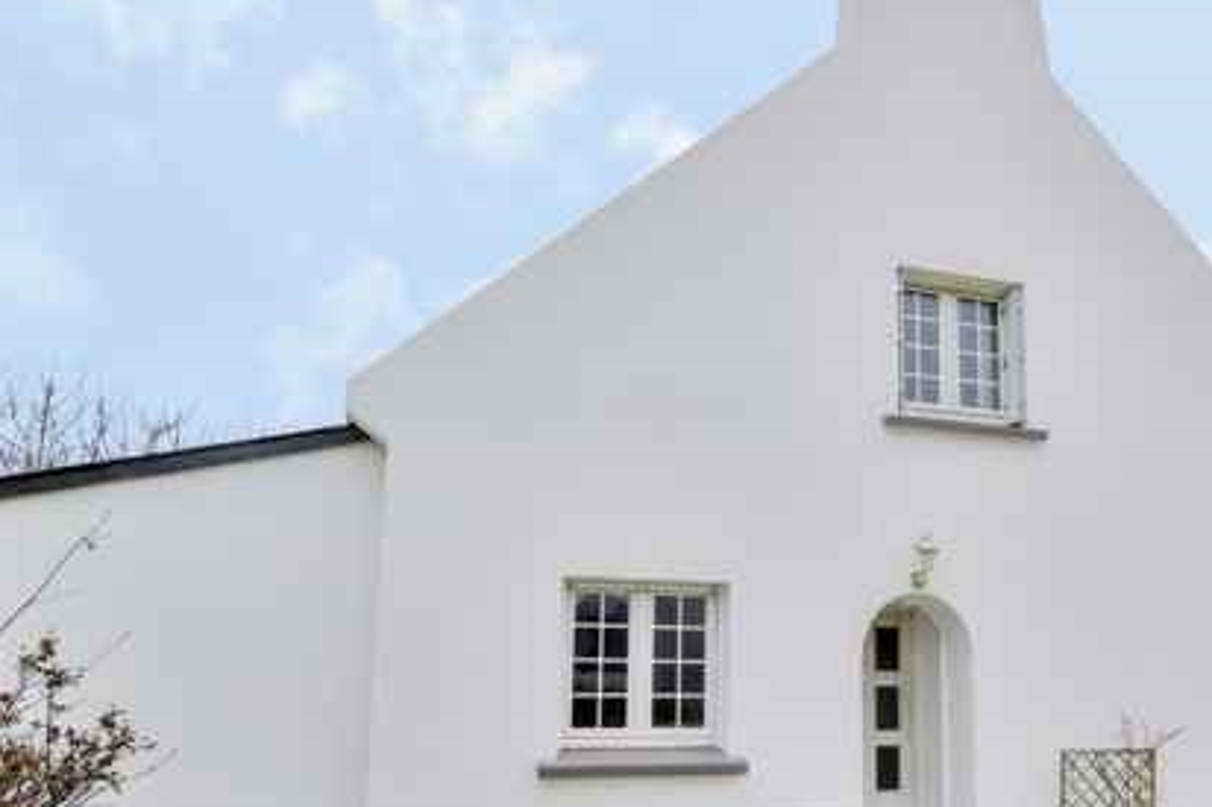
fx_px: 1043
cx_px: 839
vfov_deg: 41.5
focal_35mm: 31
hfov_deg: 58.5
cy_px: 568
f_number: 8
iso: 800
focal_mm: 16
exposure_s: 1/2500
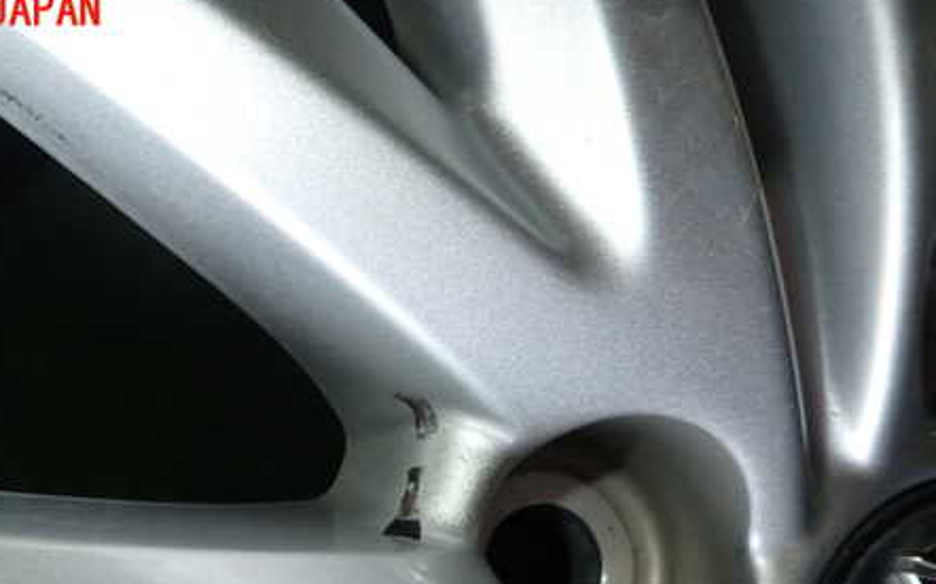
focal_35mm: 36
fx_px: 918
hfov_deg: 53.4
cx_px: 352
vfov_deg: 34.3
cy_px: 461
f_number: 5.6
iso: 100
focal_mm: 4.5
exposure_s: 1/30
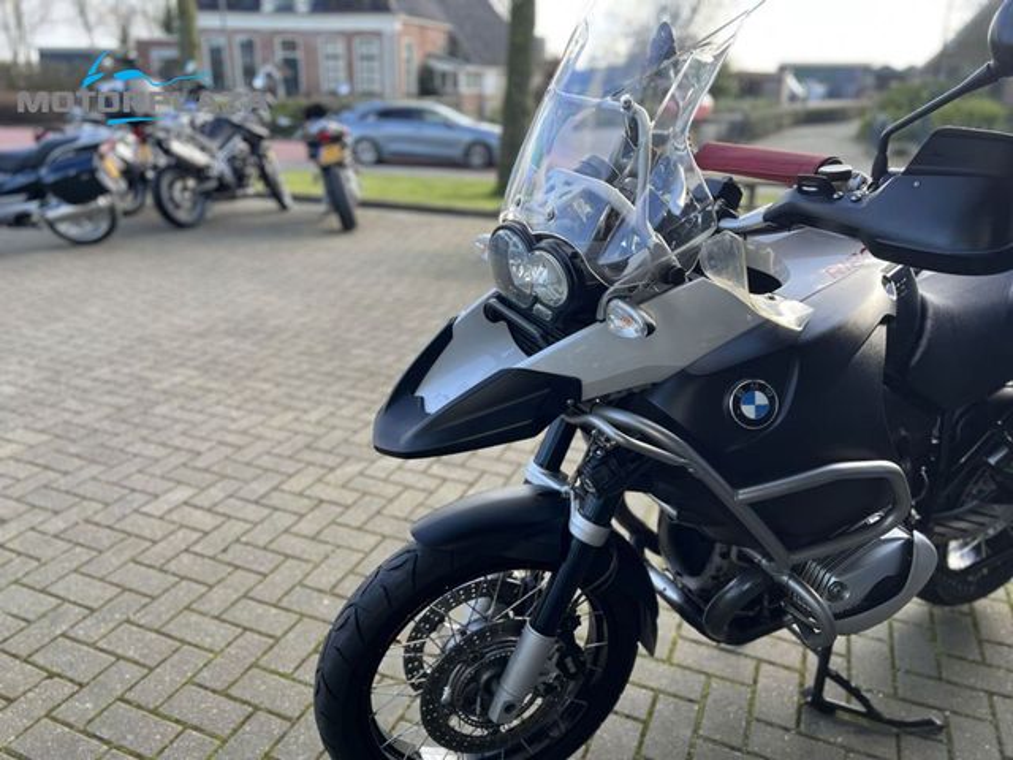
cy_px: 380
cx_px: 506
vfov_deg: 53.1
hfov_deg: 67.3
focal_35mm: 26
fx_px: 761
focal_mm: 5.7
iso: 50
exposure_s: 1/397
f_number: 1.5
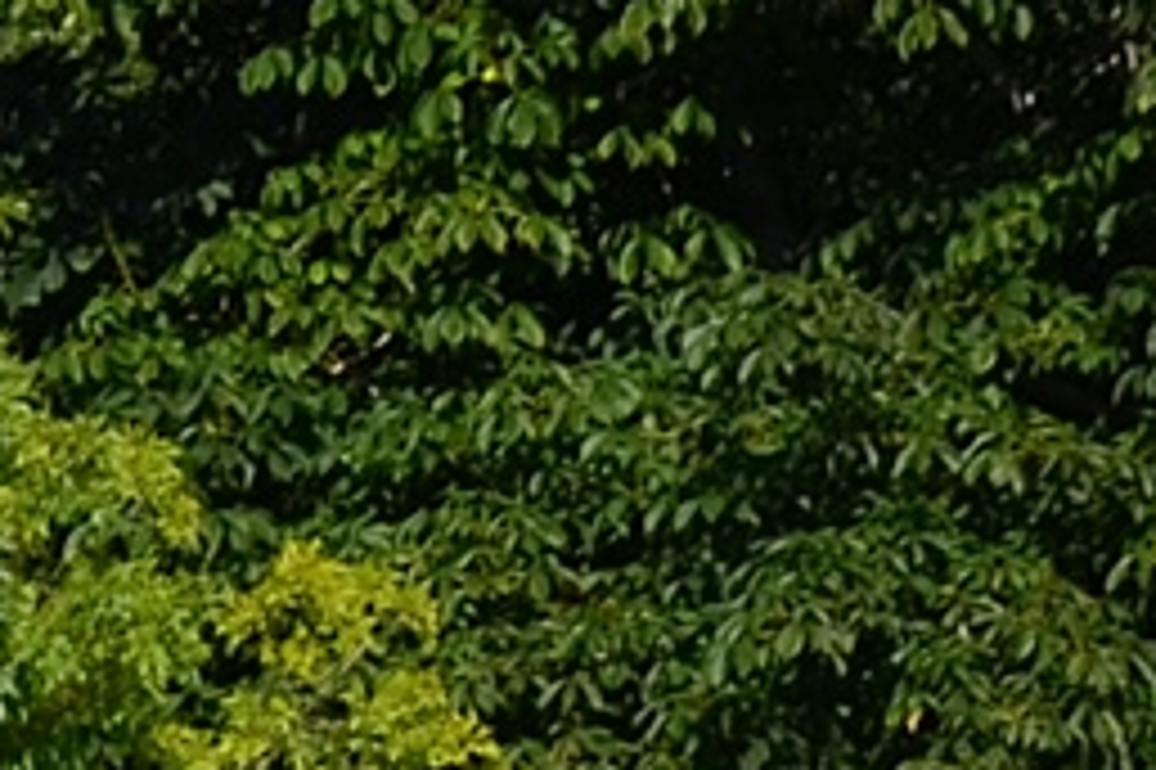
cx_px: -1363
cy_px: 1689
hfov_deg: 3.5
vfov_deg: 2.3
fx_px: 18740
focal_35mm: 584
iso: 160
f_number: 5
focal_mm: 50
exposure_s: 1/1250
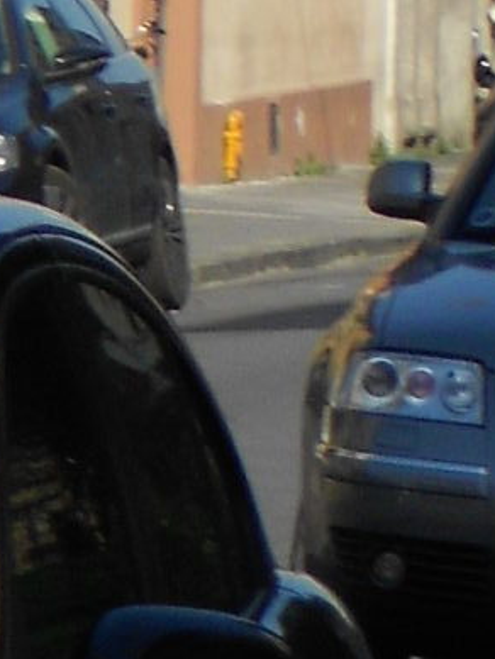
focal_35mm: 856
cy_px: -517
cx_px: 1305
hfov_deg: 1.7
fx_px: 16312
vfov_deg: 2.3
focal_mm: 23
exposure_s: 1/320
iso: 80
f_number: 6.5
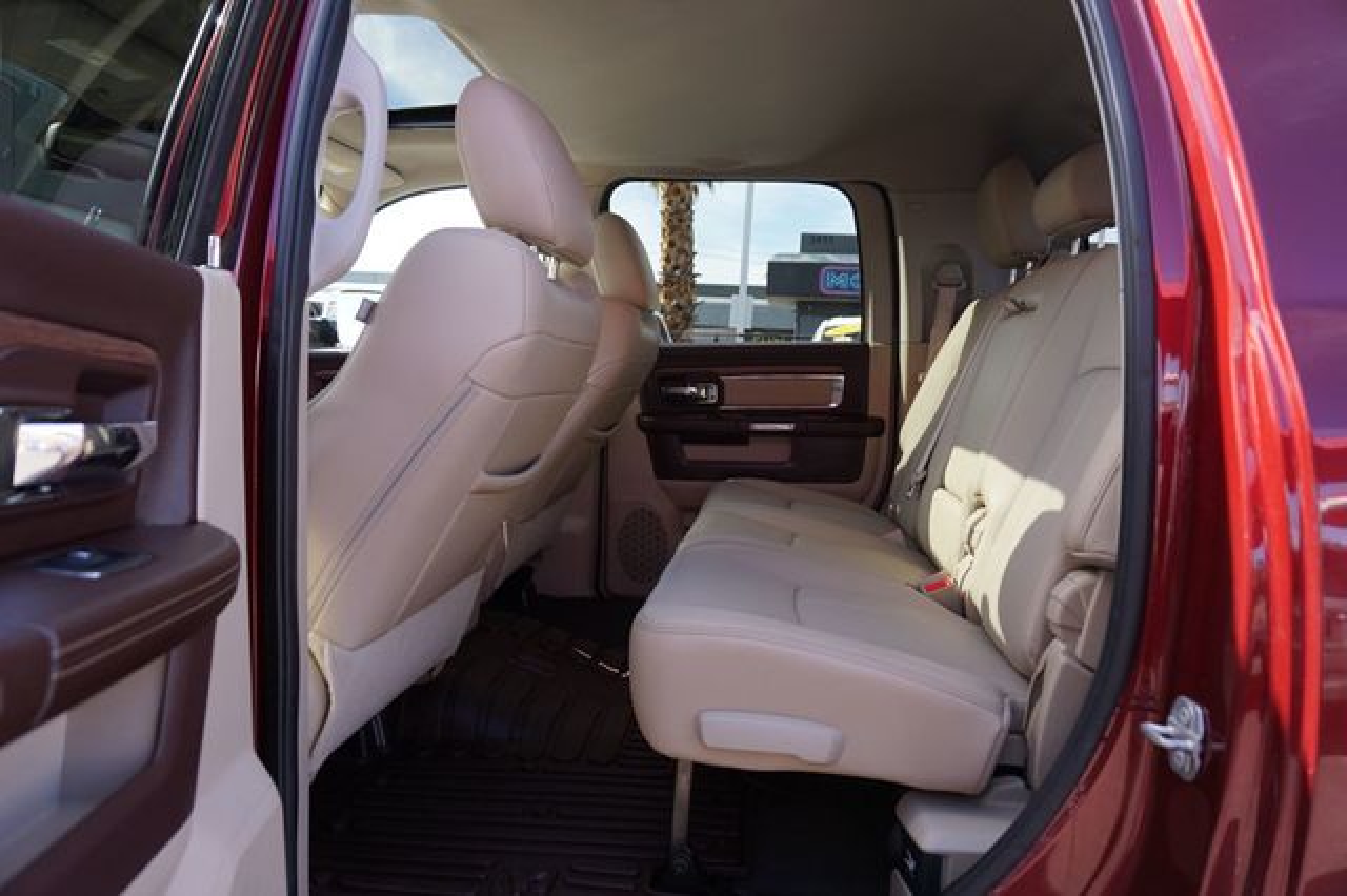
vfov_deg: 53.1
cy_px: 448
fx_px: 897
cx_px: 674
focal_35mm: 24
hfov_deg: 73.8
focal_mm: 16
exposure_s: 1/160
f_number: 4
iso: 160
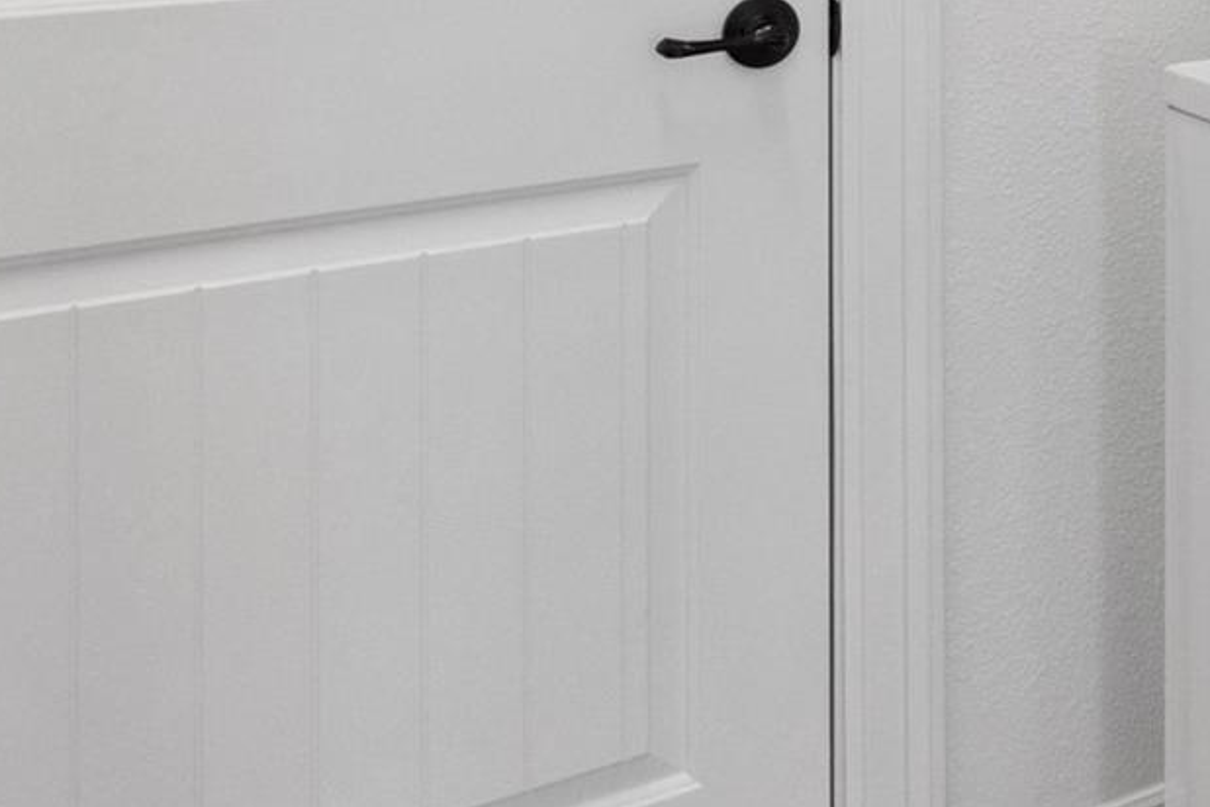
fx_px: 1781
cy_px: -201
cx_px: 1572
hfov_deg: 29.9
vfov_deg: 23.1
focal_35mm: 53
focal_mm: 16
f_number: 8
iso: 1600
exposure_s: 1/100
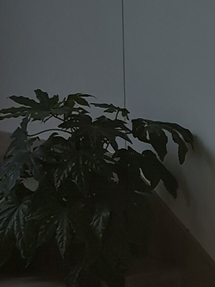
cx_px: 399
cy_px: 156
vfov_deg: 11.4
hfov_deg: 8.2
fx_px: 1433
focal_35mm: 173
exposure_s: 1/100
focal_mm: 5.58
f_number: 1.8
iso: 80
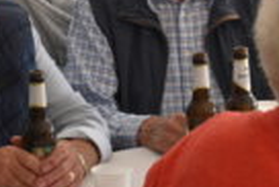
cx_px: 101
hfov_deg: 11.7
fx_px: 1365
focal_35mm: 176
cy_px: -17
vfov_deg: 7.8
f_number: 5
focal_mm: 40
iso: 400
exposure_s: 1/1250
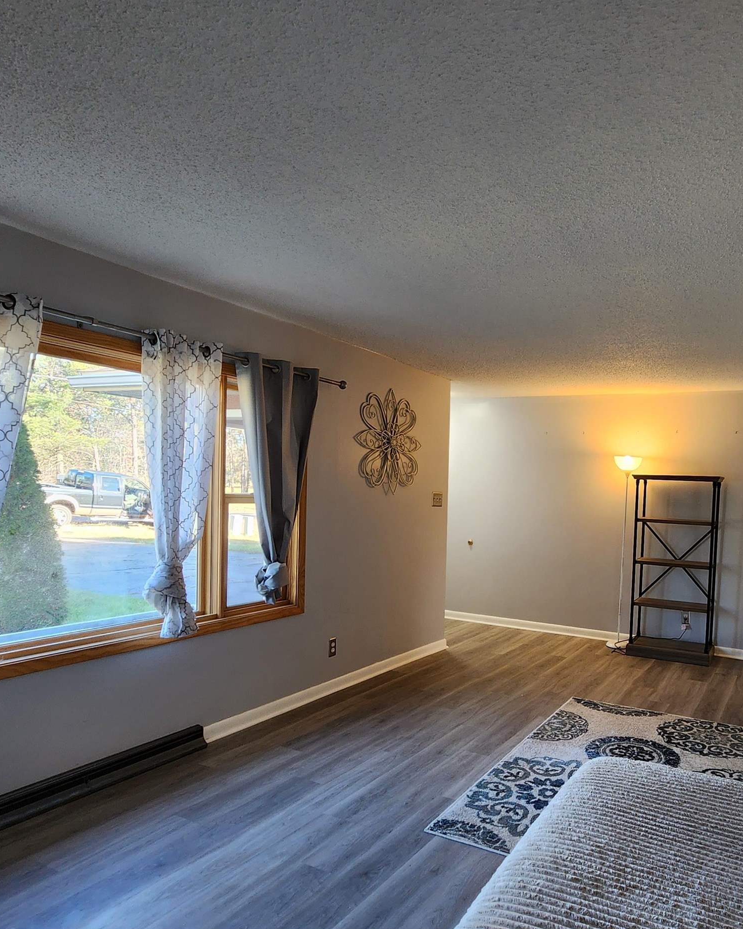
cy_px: 527
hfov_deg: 62.8
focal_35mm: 21
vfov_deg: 77.2
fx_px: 577
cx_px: 531
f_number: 2.2
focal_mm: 2.2
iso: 160
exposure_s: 1/60
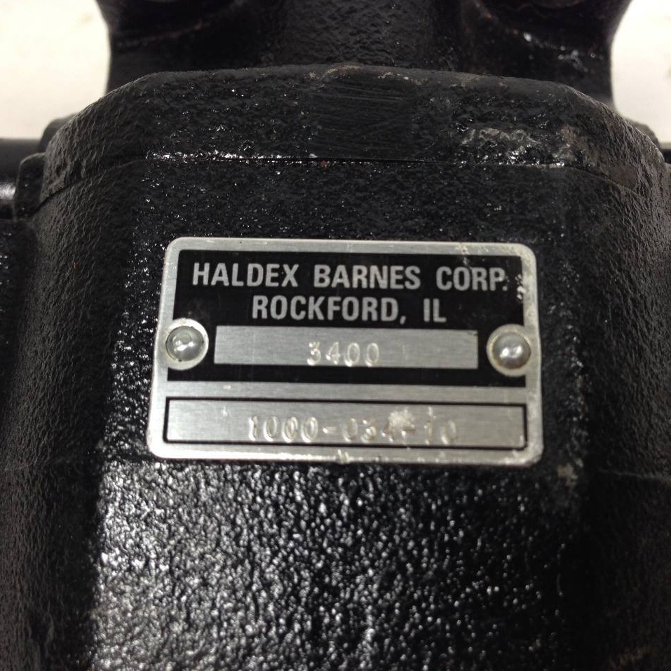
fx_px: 855
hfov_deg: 42.8
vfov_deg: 42.8
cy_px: 336
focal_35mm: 39
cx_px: 361
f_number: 2.4
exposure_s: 1/60
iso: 64
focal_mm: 4.12
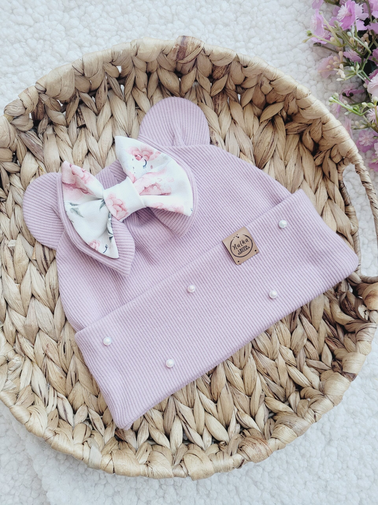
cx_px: 189
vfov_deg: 67.3
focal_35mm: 26
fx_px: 379
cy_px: 252
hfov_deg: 53.1
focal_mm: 5.4
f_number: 1.8
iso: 250
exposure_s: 1/100
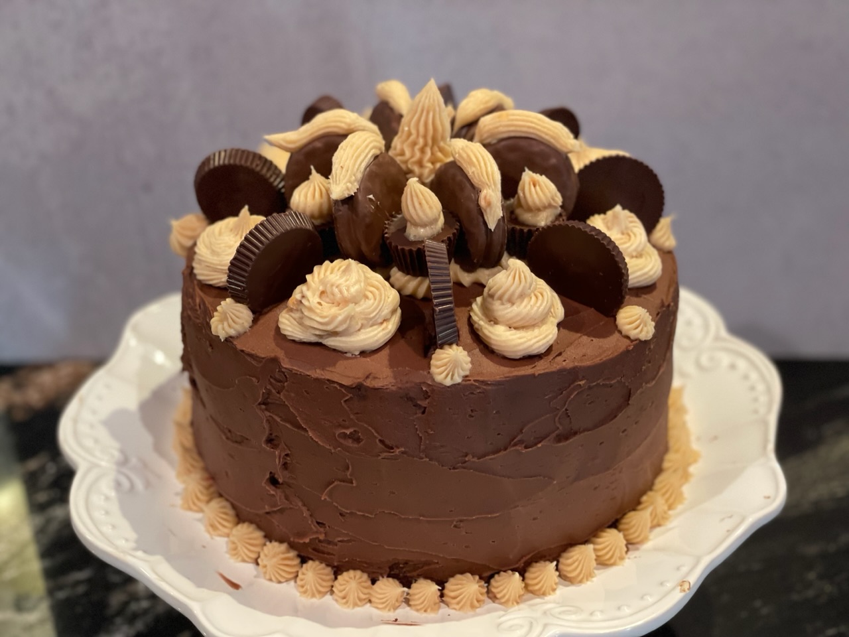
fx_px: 1275
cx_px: 424
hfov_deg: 36.8
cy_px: 318
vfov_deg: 28.0
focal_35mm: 52
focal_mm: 6
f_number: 2
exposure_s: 1/40
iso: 250
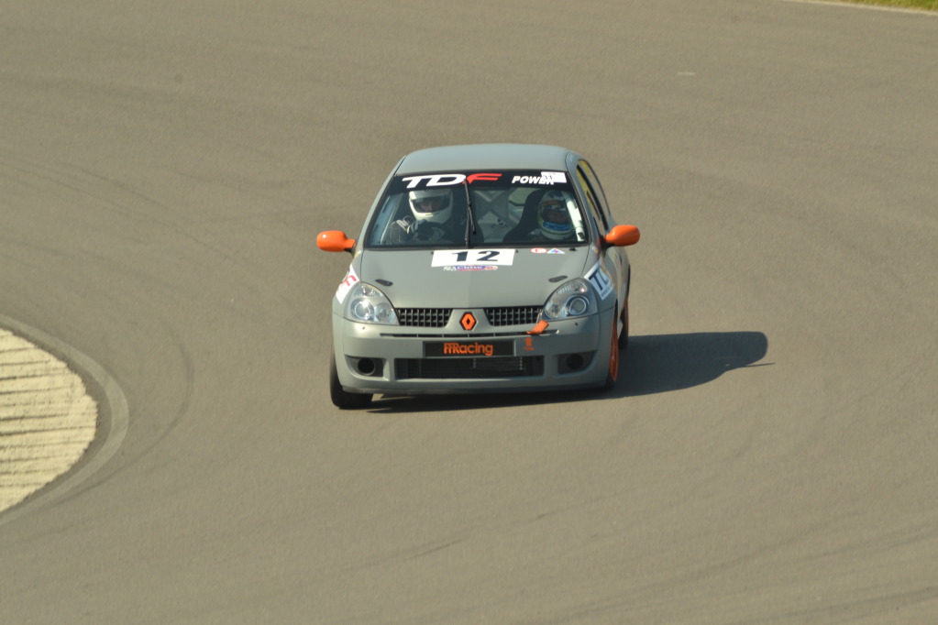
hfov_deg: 4.6
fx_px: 11724
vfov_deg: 3.1
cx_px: 469
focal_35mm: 450
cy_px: 312
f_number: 14
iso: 200
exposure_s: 1/160
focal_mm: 300
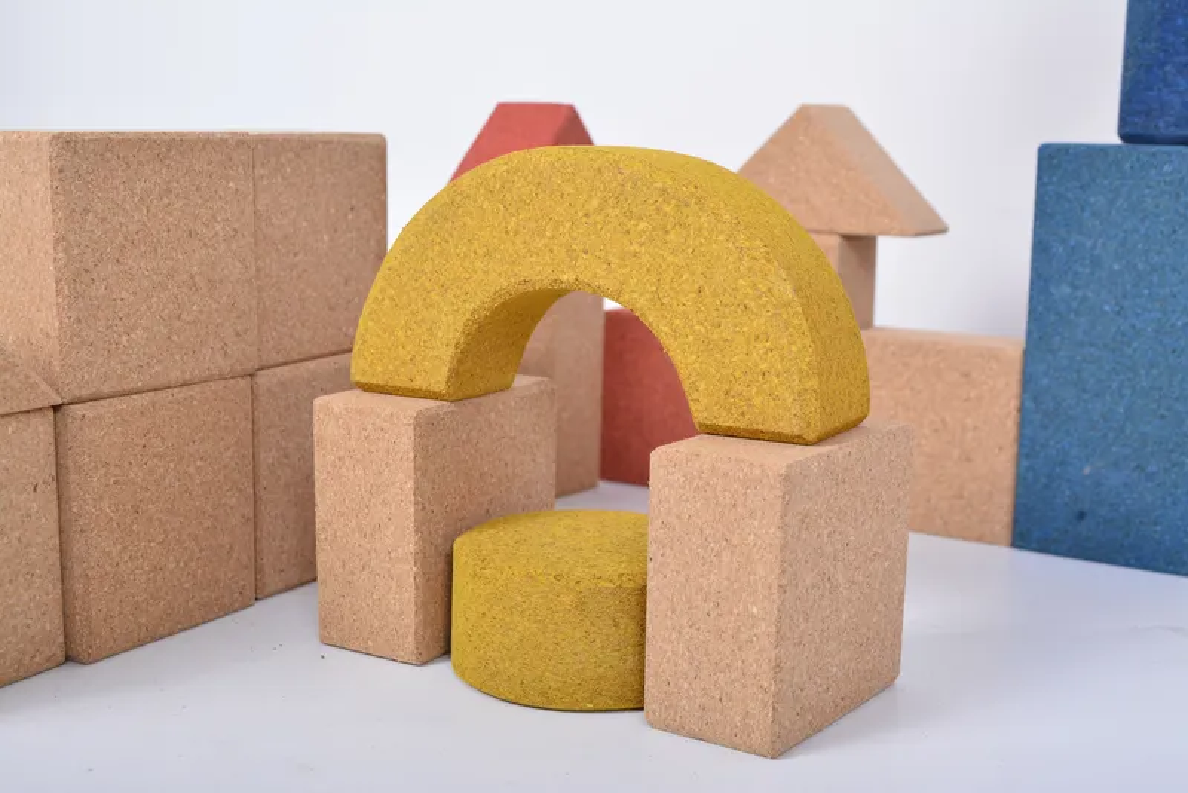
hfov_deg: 41.1
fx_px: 1584
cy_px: 396
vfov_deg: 28.1
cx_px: 594
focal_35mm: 48
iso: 640
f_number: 9
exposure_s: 1/125
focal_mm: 32
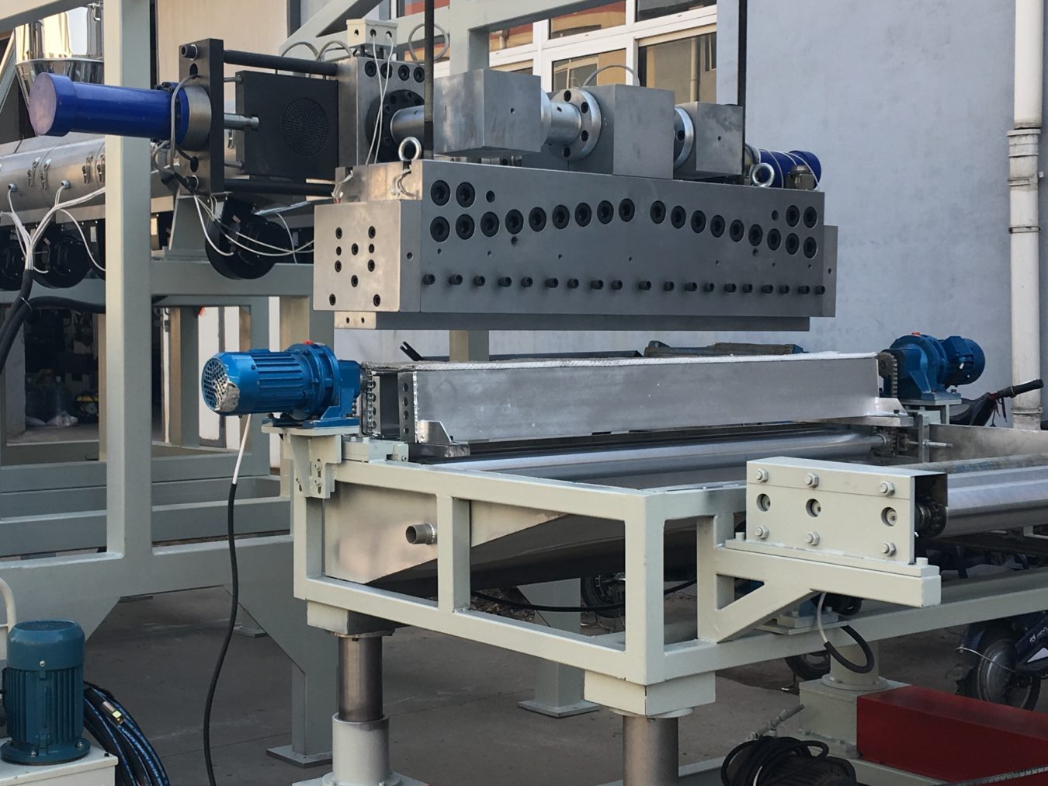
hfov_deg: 34.8
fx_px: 1665
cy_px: 409
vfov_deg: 26.5
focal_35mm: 55
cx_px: 391
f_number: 2.2
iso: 25
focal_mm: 4.15
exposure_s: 1/363
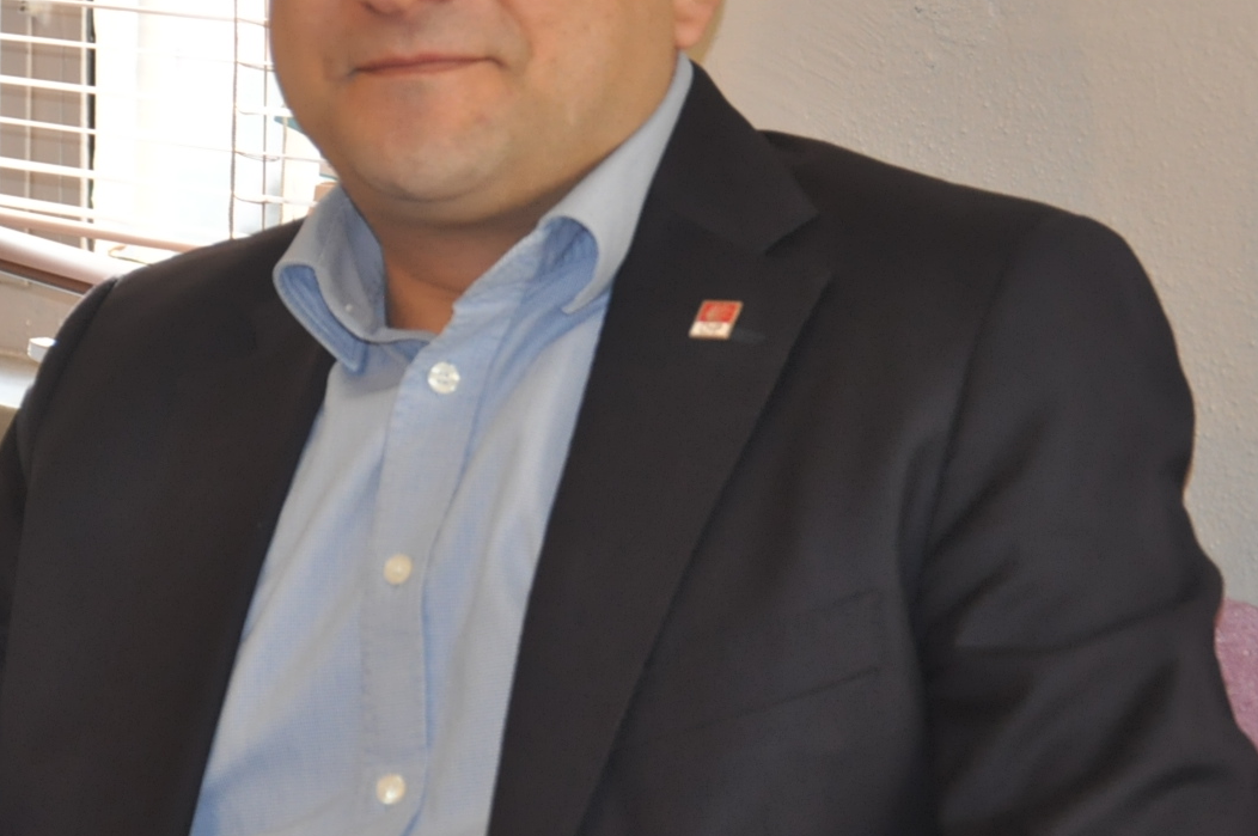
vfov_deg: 6.4
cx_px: 380
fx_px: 7470
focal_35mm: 214
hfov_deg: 9.6
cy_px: 250
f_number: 5.3
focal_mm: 70
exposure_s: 1/80
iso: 800
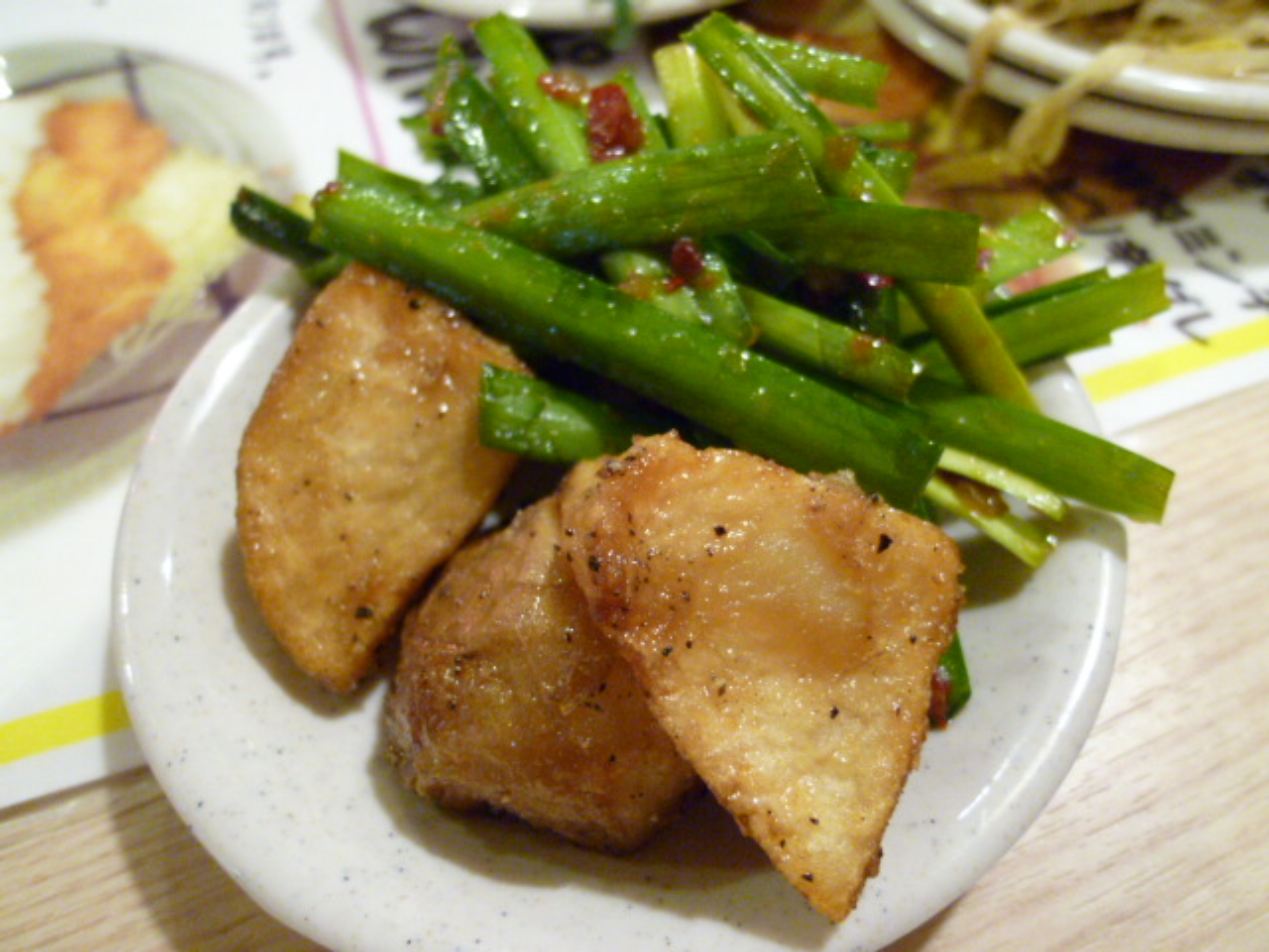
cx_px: 634
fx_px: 880
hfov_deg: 71.6
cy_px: 476
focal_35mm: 24
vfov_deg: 56.8
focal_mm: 4.3
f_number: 2.2
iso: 400
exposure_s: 1/15
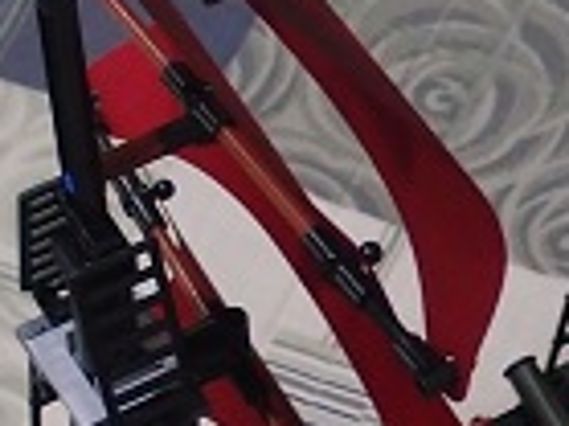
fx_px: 4172
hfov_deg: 7.8
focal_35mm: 254
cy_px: 465
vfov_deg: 5.8
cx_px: 346
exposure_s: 1/13
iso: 200
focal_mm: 9.87
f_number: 2
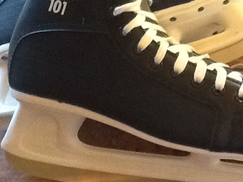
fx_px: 534
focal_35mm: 76
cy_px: 31
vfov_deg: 19.2
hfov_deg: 25.3
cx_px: 184
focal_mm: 2.03
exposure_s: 1/24
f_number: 2.4
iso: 320
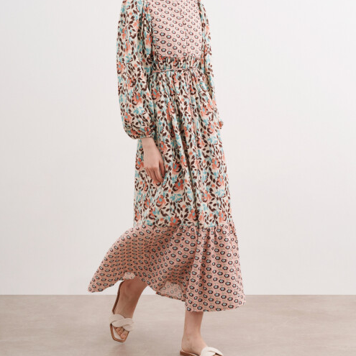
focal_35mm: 76
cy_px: 138
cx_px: 179
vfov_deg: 22.7
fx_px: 884
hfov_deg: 22.8
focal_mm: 59
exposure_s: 1/160
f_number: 11
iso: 400
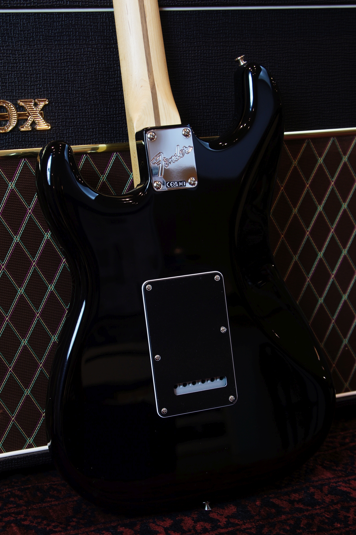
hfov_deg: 20.1
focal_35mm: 68
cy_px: 268
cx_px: 178
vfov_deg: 29.9
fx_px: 1004
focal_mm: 45
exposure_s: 1/5
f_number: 7.1
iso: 100
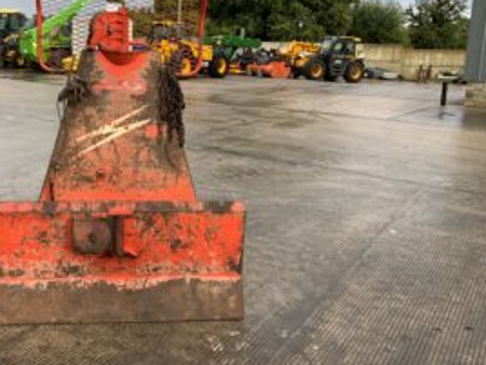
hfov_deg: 47.1
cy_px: 133
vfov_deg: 36.6
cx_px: 161
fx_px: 548
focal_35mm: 39
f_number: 1.8
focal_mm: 3
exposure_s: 1/375
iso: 16
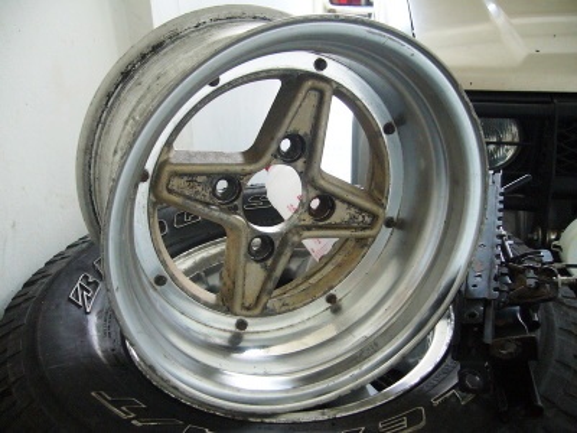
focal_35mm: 35
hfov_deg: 52.6
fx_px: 583
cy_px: 216
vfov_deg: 40.7
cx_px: 288
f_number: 2.8
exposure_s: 1/13
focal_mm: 5.8
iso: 200
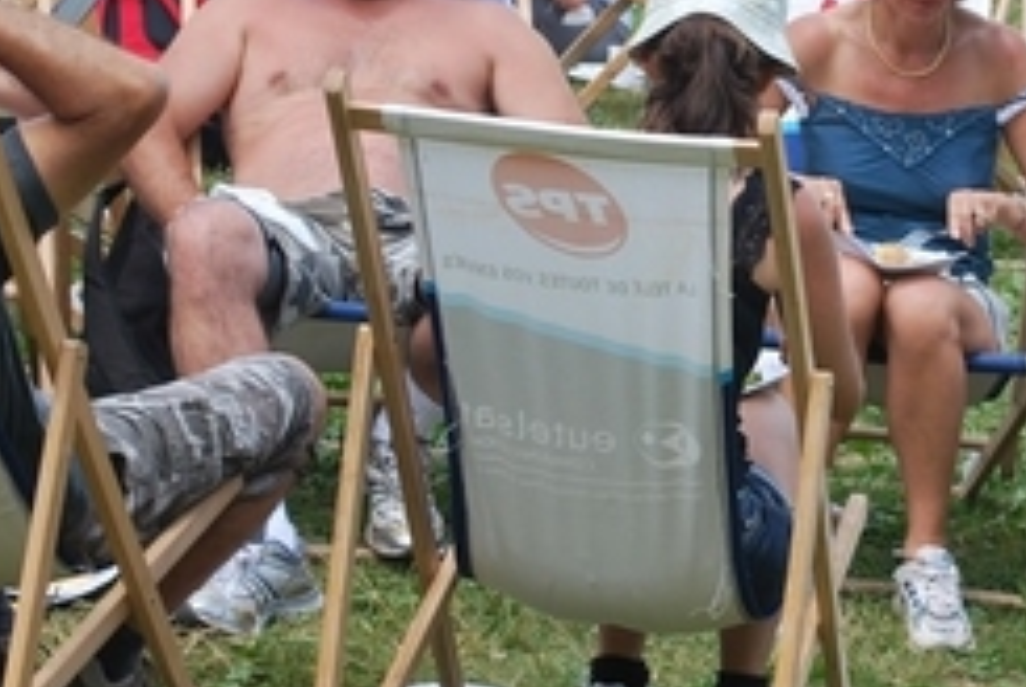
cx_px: 892
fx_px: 5770
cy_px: 182
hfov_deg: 10.1
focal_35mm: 202
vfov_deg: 6.8
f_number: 6.3
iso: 100
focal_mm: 55
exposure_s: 1/160
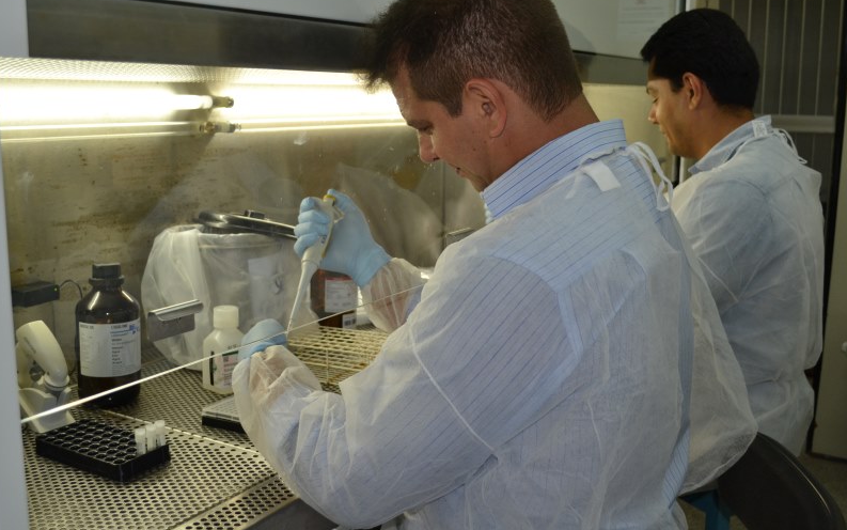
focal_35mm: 37
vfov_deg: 34.4
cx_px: 421
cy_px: 252
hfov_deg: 52.7
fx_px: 854
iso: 400
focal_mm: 24
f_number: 4
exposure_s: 1/100
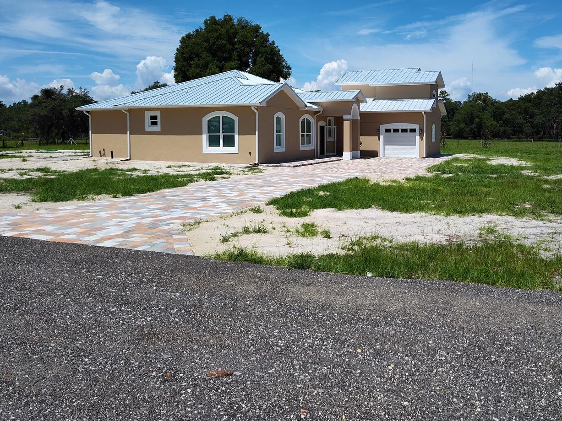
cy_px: 151
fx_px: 487
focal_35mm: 30
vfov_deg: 46.3
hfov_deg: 59.5
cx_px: 333
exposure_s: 1/2214
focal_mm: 5.56
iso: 100
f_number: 1.8
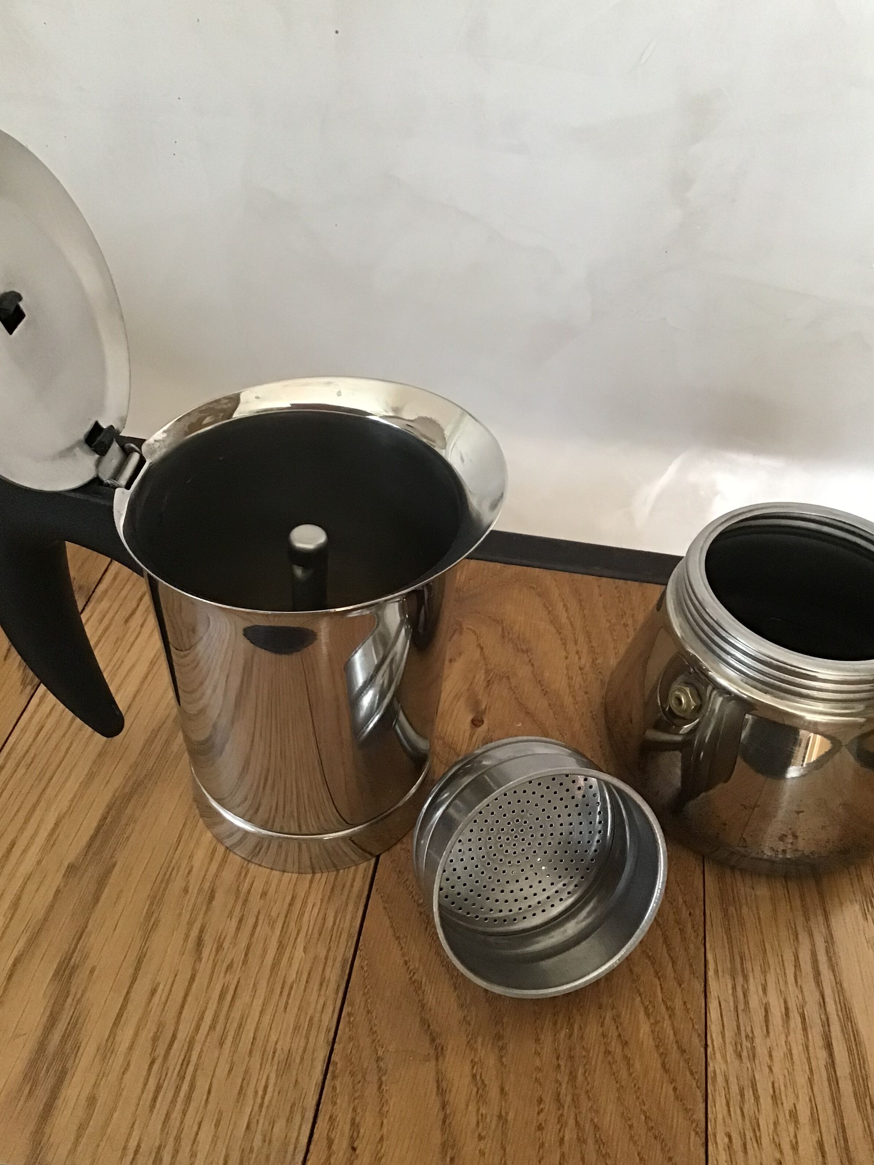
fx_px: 1077
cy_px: 579
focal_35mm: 32
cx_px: 441
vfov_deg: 56.8
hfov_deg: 44.2
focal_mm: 3.3
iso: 250
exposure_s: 1/33
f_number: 2.4
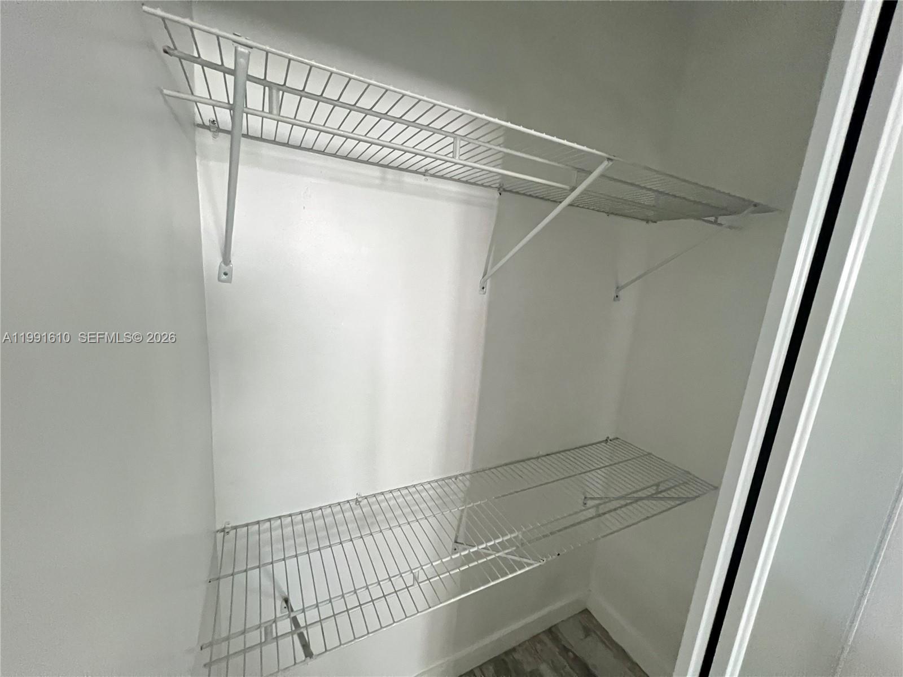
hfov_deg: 106.2
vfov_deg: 89.9
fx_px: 339
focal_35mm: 13
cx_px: 452
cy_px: 338
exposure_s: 1/40
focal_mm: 1.57
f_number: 1.8
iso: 1250
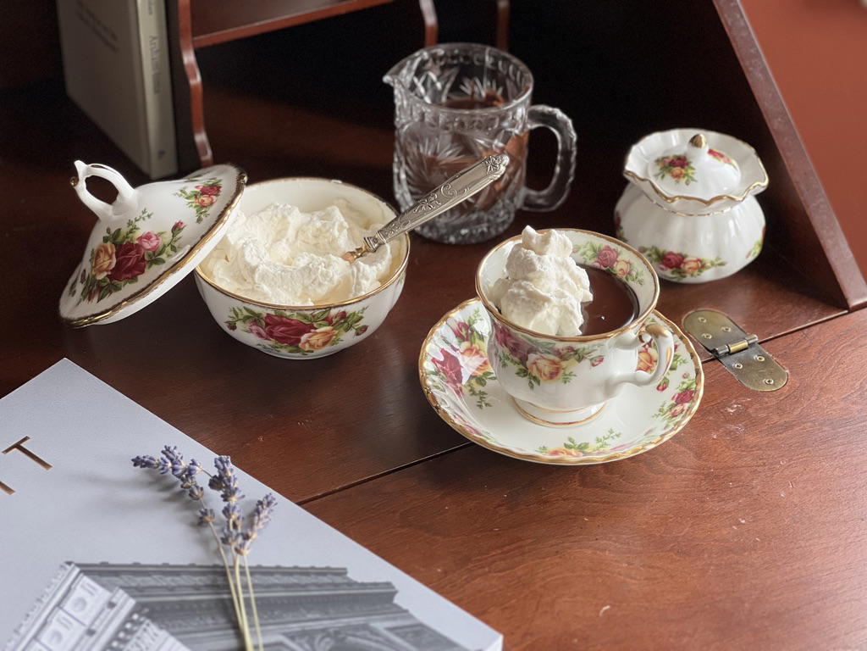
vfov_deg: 19.1
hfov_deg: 25.3
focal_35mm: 77
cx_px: 434
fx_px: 1929
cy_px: 326
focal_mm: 9
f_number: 2.8
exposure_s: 1/100
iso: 250
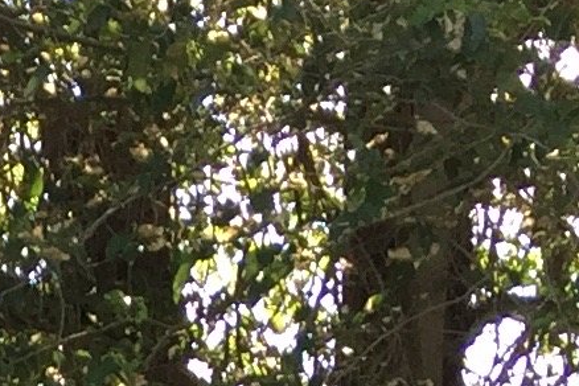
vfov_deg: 5.4
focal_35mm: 225
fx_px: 3618
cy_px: 1518
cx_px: -668
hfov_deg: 8.6
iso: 32
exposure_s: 1/151
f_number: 2.2
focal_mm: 4.15
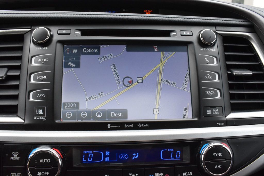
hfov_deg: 59.5
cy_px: 88
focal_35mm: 32
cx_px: 132
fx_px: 231
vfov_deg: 41.7
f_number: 10
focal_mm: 21
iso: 2500
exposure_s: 1/250
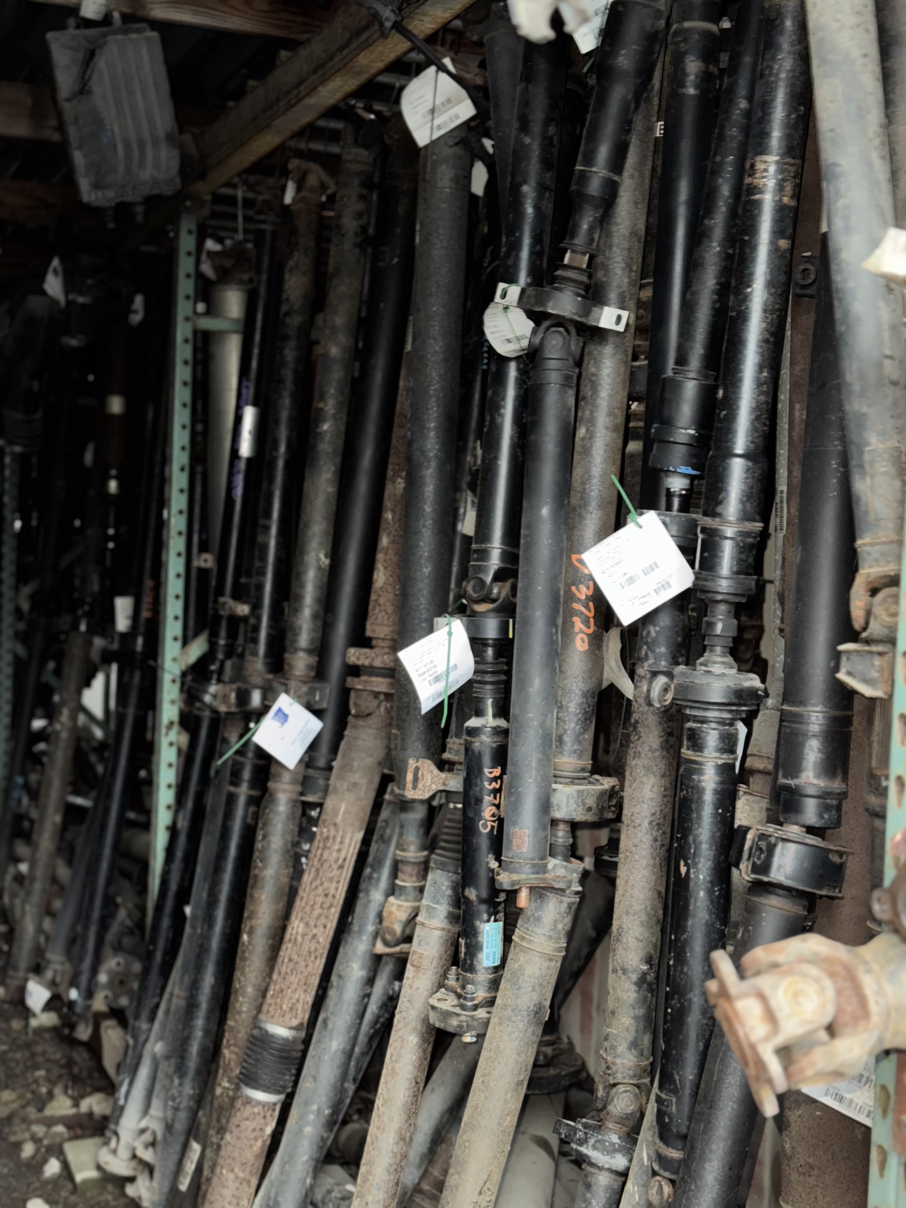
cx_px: 453
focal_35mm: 48
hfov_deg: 30.3
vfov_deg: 39.7
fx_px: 1675
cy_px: 604
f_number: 1.78
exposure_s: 1/4
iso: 160
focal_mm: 6.76
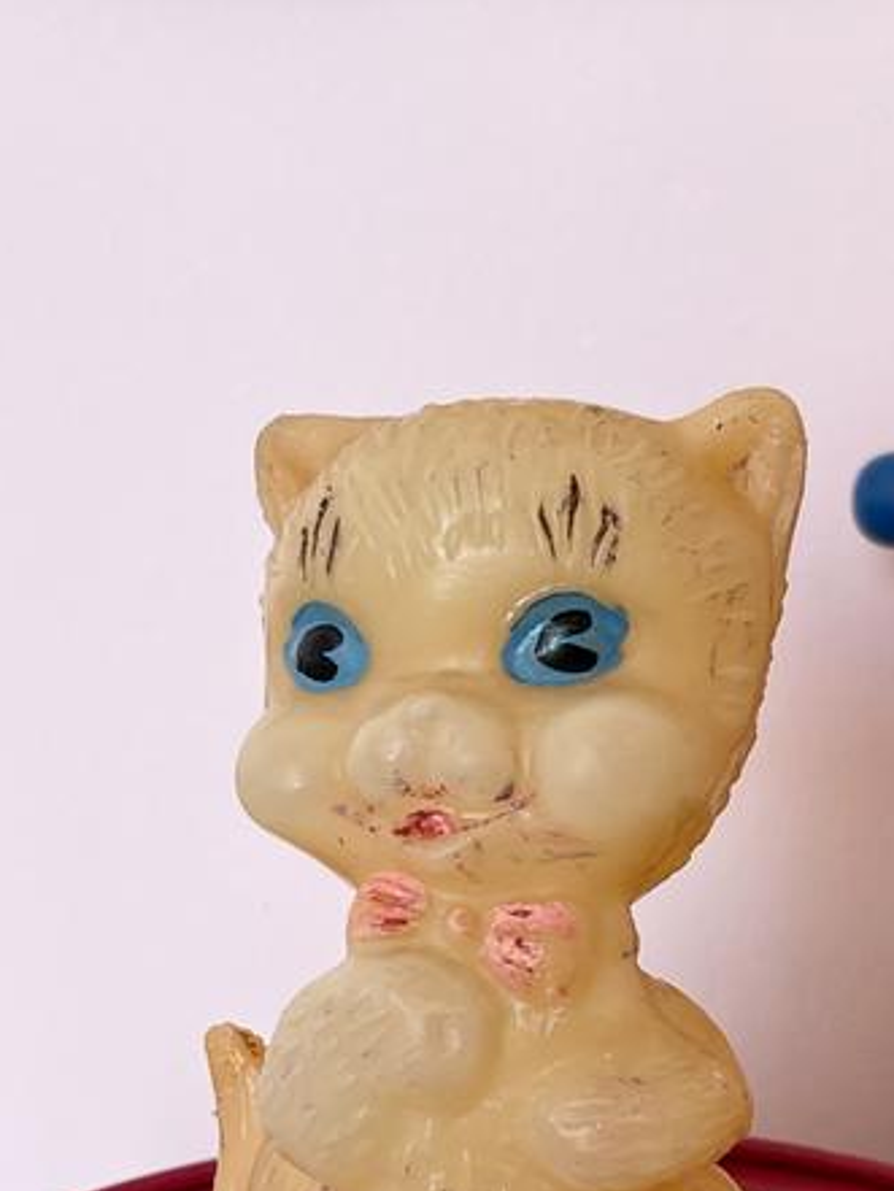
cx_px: 467
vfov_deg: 32.1
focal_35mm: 58
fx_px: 1996
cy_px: 988
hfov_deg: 25.2
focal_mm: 5.1
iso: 40
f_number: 1.6
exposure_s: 1/121
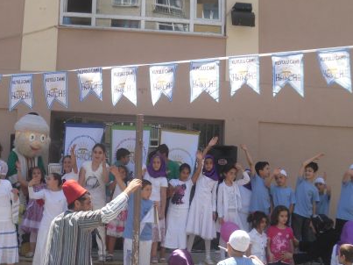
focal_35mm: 54
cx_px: 116
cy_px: 158
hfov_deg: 35.2
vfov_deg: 27.0
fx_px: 551
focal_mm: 6
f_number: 2.8
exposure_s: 1/490
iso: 80
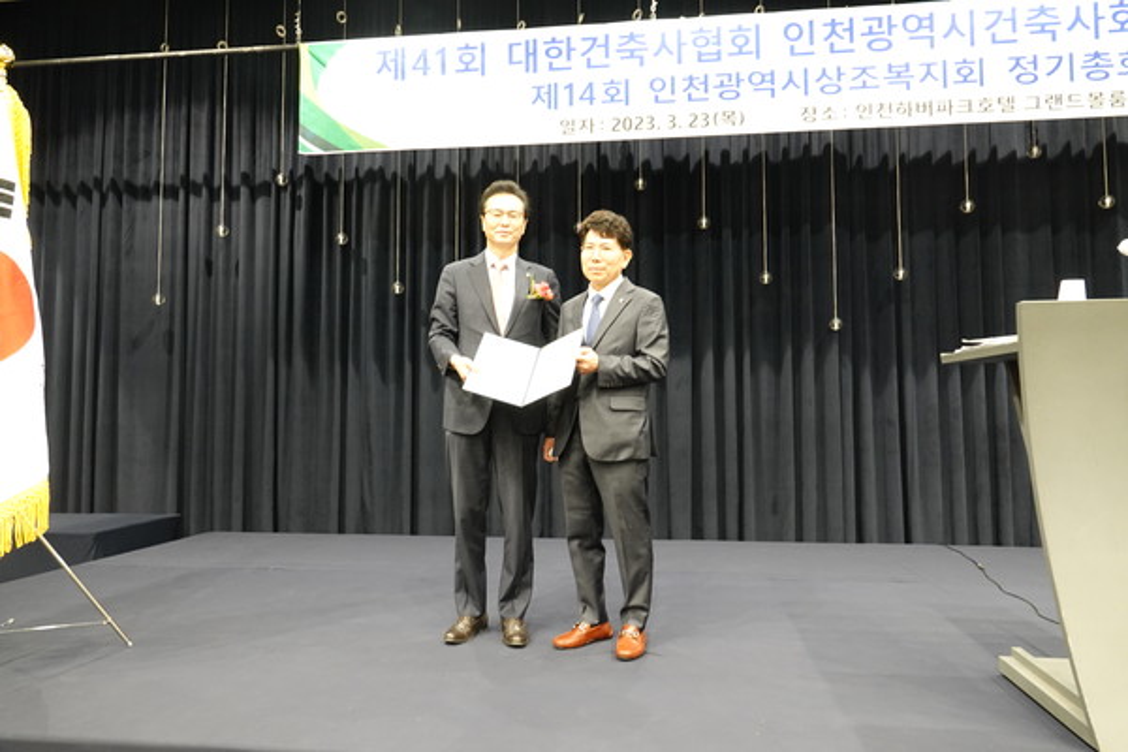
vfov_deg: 53.1
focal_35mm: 24
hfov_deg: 73.7
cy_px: 376
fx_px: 752
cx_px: 564
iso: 800
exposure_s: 1/25
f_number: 2.5
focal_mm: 8.82
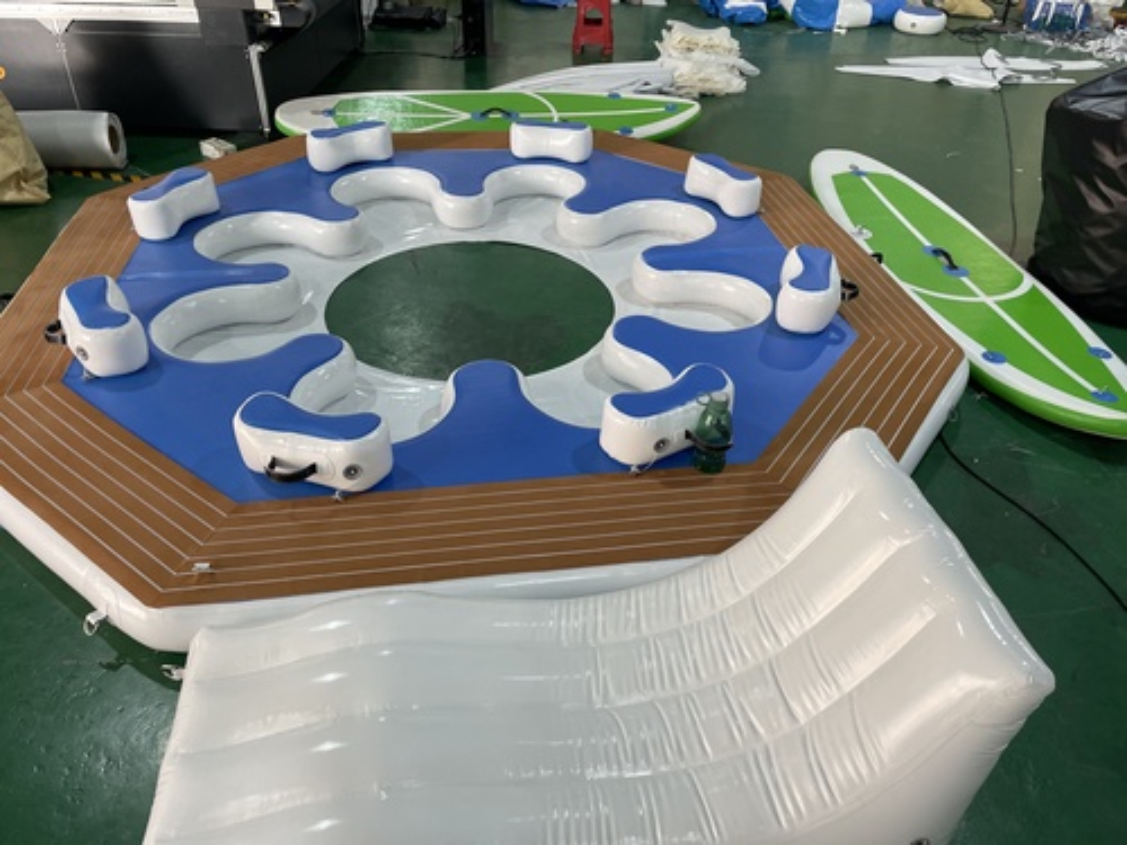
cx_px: 564
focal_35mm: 26
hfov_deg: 67.3
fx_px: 846
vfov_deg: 53.1
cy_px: 422
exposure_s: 1/121
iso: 125
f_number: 1.6
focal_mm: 4.2
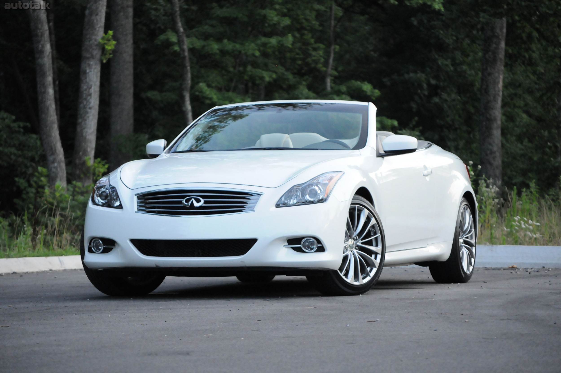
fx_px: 2335
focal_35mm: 150
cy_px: 186
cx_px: 280
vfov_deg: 9.1
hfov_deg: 13.7
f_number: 5
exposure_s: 1/160
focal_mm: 100
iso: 2000
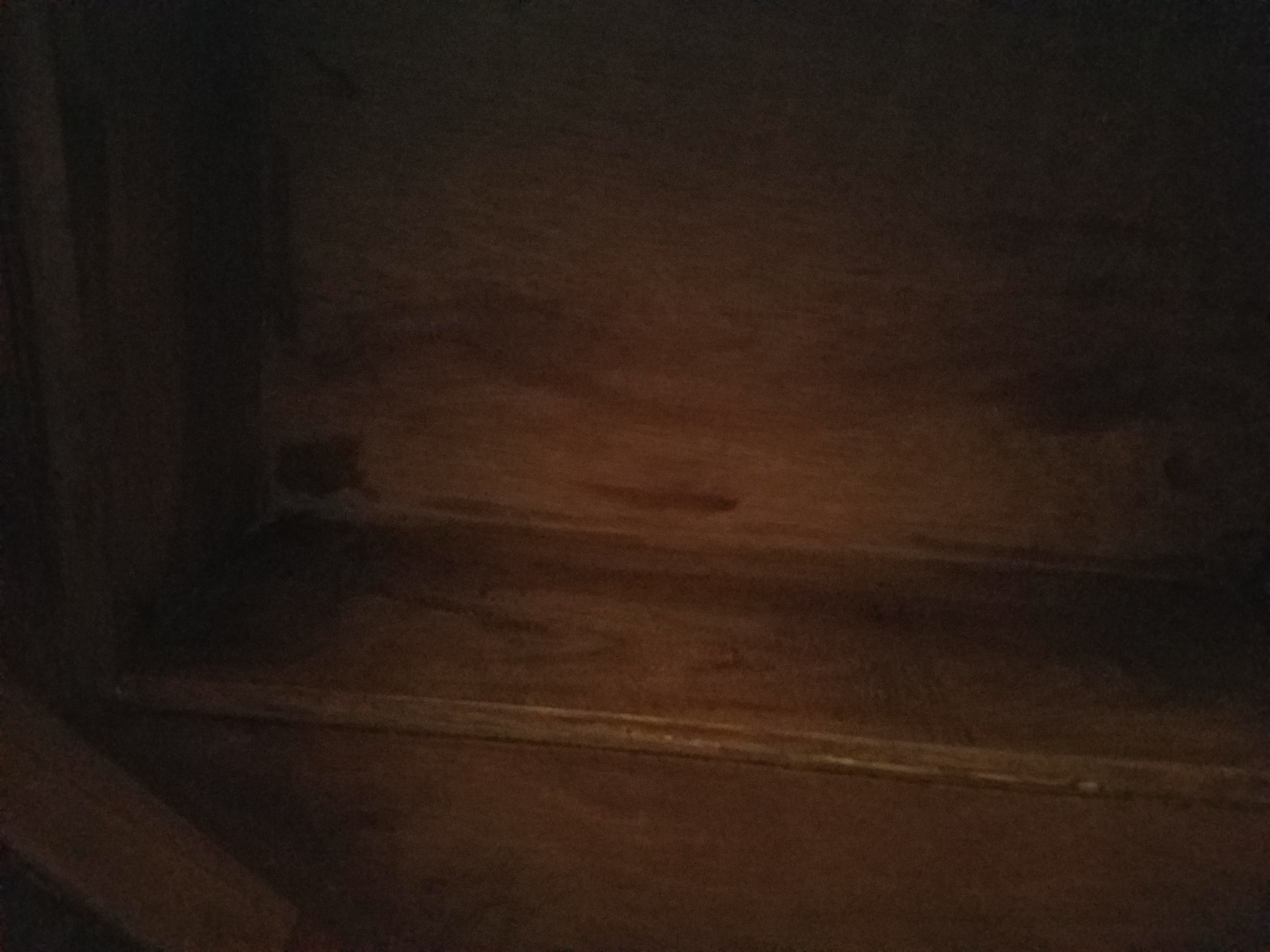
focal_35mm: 26
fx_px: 954
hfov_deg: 67.3
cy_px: 476
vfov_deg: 53.1
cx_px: 635
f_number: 1.7
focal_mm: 4.2
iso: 1250
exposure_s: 1/4
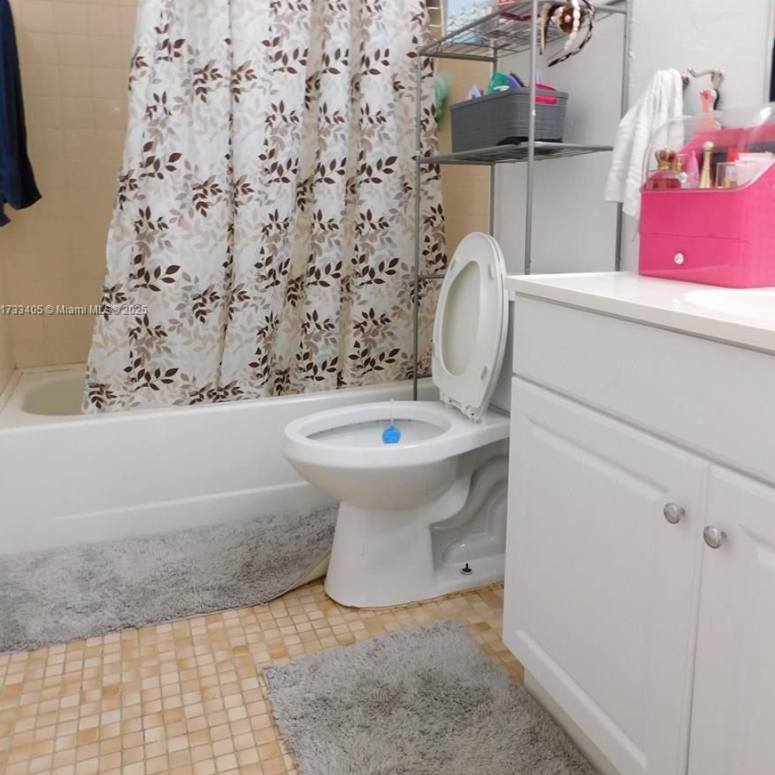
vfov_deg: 56.9
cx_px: 384
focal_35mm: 28
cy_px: 311
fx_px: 709
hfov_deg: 57.3
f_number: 3
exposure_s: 1/13
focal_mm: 4
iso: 125
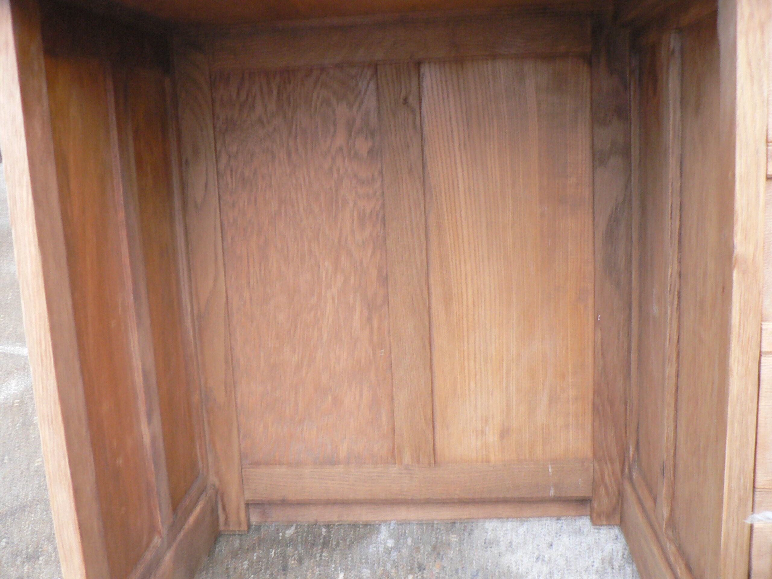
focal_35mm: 36
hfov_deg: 51.4
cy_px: 290
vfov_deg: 39.7
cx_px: 386
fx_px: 803
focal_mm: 6
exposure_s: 1/6
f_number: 2.8
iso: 200
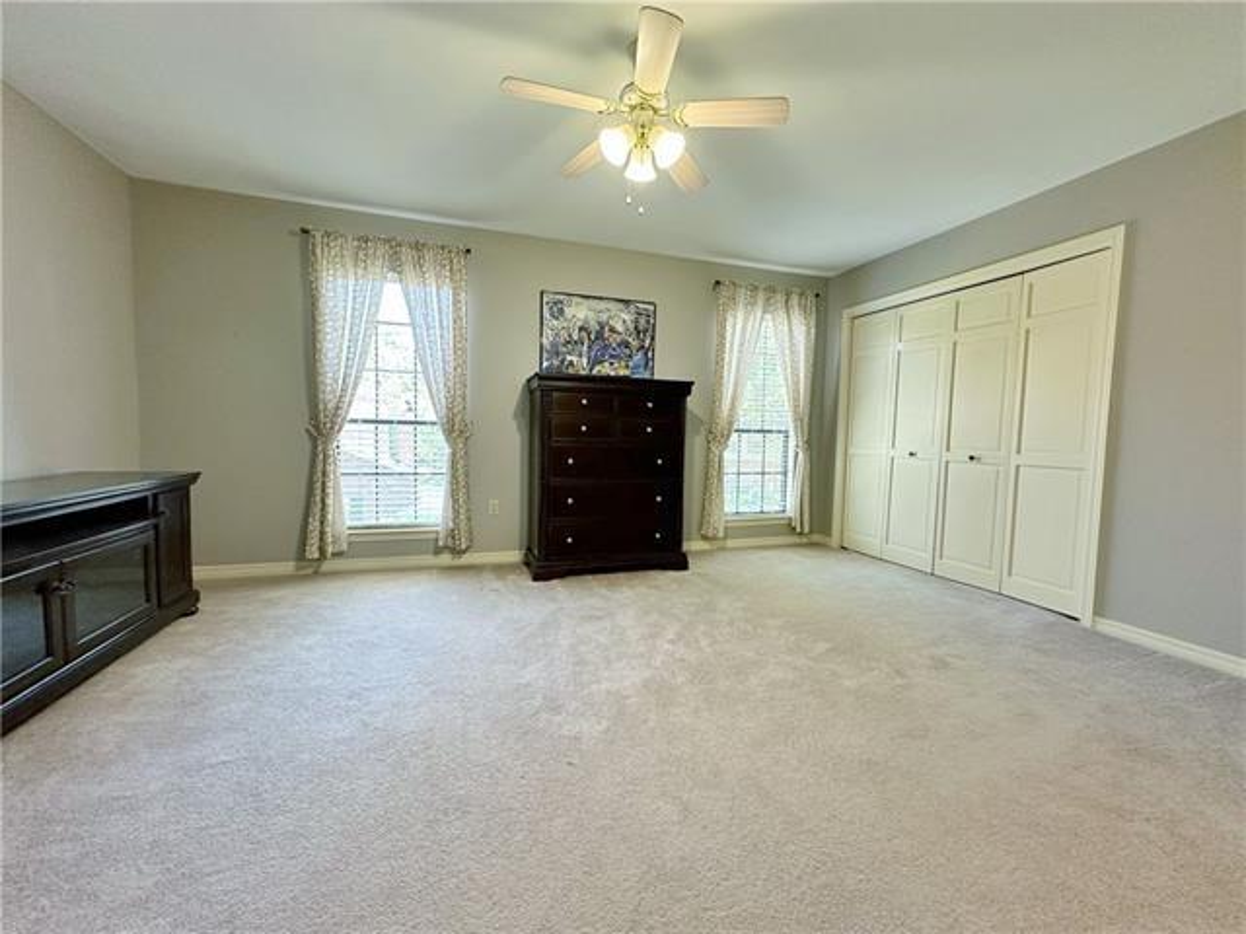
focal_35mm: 14
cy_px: 467
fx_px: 504
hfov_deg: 102.1
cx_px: 623
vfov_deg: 85.7
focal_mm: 2.22
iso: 200
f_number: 2.2
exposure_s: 1/120
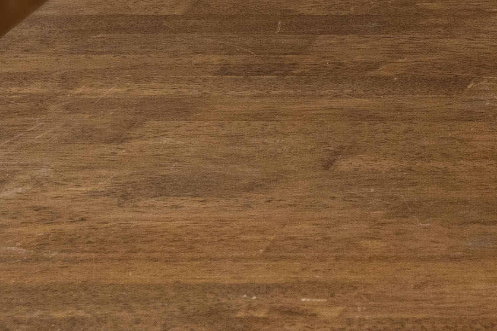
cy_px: -432
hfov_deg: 7.8
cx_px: 1266
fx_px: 3355
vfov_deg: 5.5
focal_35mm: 243
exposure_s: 1/100
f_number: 6.3
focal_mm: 37
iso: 1250
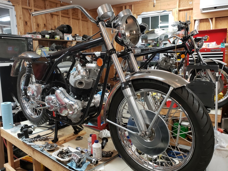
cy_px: 86
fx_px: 171
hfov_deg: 67.3
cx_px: 114
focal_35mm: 26
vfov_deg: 53.0
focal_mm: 4.3
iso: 320
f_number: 2.4
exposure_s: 1/40
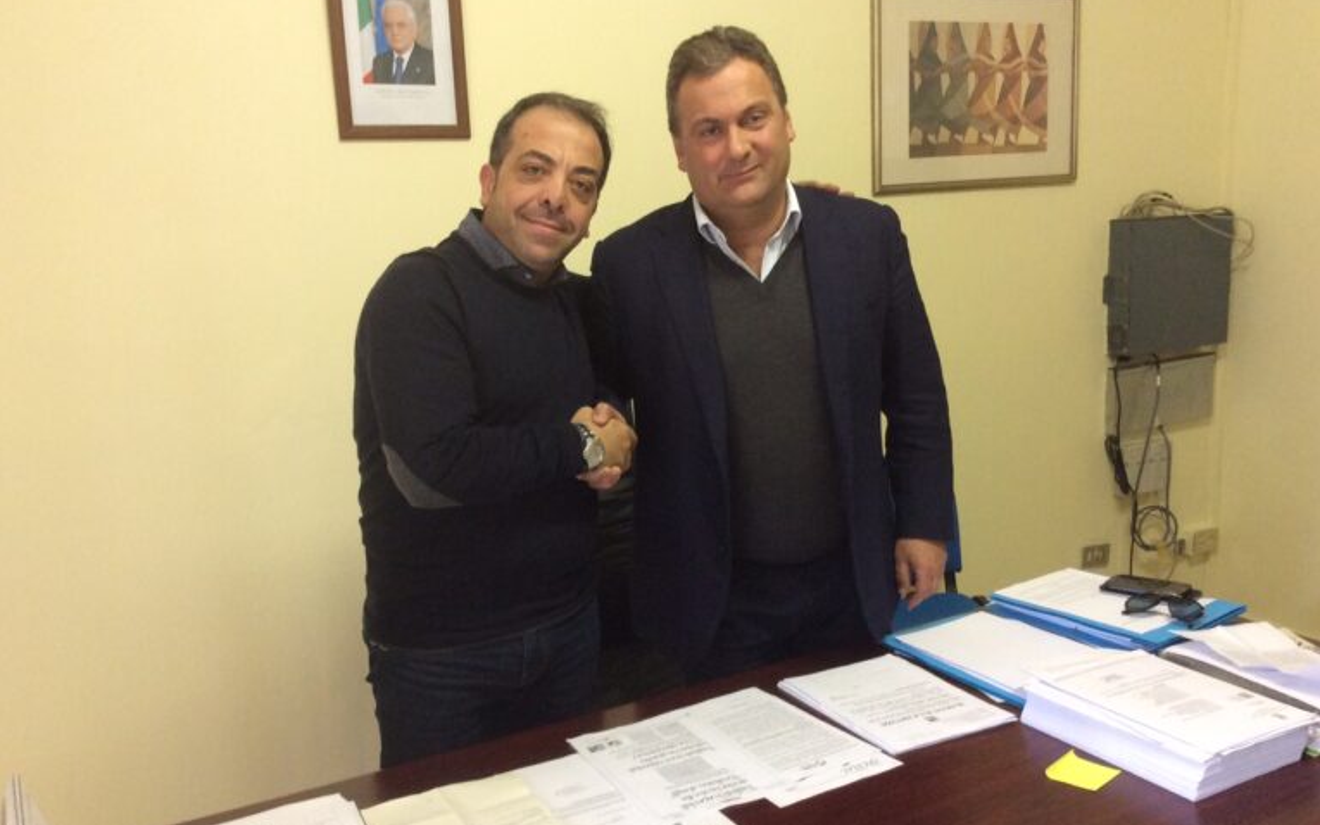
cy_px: 449
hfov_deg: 56.7
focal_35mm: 34
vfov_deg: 37.2
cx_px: 661
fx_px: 1223
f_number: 2.4
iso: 160
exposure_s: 1/25
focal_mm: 3.3
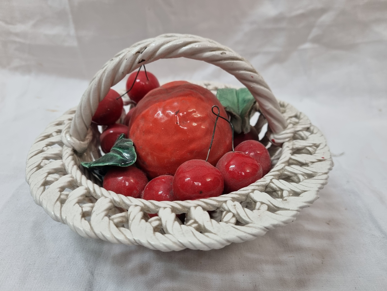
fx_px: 291
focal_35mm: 26
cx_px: 194
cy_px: 146
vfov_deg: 53.1
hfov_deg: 67.3
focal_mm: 5.4
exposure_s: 1/100
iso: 250
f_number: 1.8
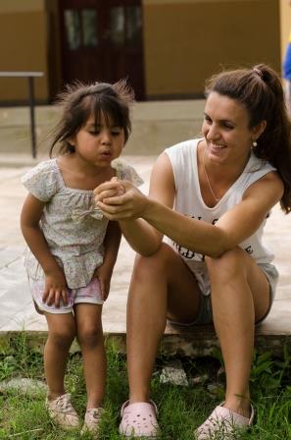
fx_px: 913
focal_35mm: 75
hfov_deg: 18.1
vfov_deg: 27.0
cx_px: 146
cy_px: 220
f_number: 3.2
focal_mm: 50
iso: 400
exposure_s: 1/1600
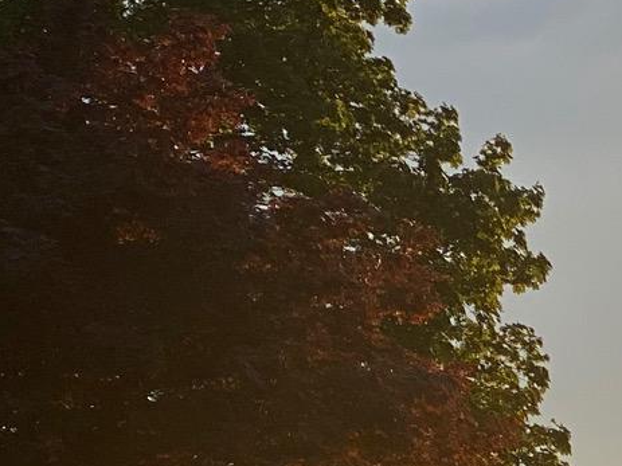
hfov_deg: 8.1
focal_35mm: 230
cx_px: 1373
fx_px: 4132
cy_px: 776
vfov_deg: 6.3
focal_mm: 6
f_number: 2
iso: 20
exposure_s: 1/727
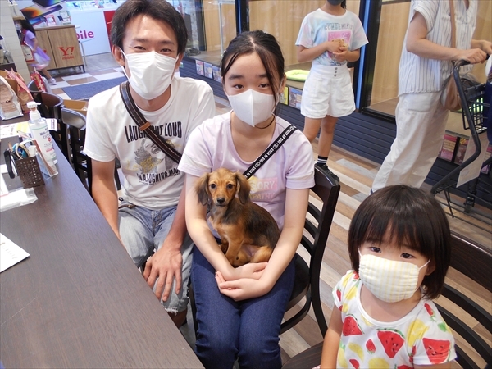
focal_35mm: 26
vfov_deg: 53.1
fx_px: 370
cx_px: 246
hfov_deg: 67.3
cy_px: 184
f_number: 3.2
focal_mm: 4.6
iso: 140
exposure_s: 1/30
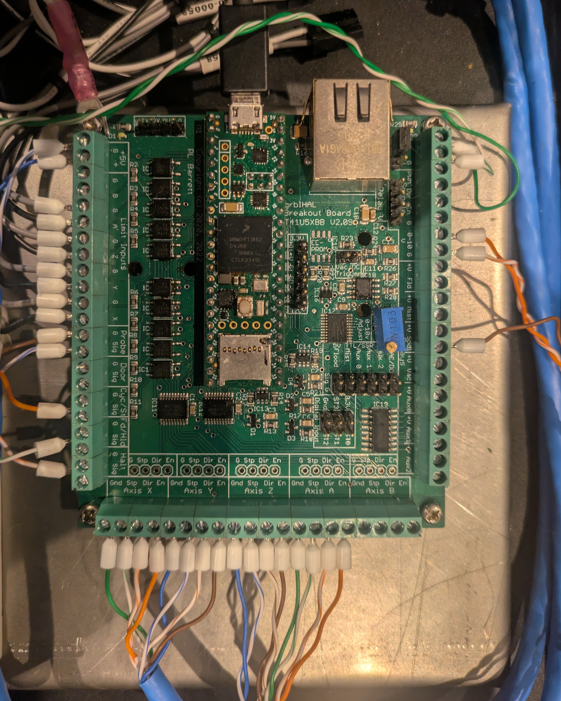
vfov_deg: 64.0
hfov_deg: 53.2
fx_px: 560
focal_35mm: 27
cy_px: 321
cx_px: 274
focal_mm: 5.43
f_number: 1.89
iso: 121
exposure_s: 1/30
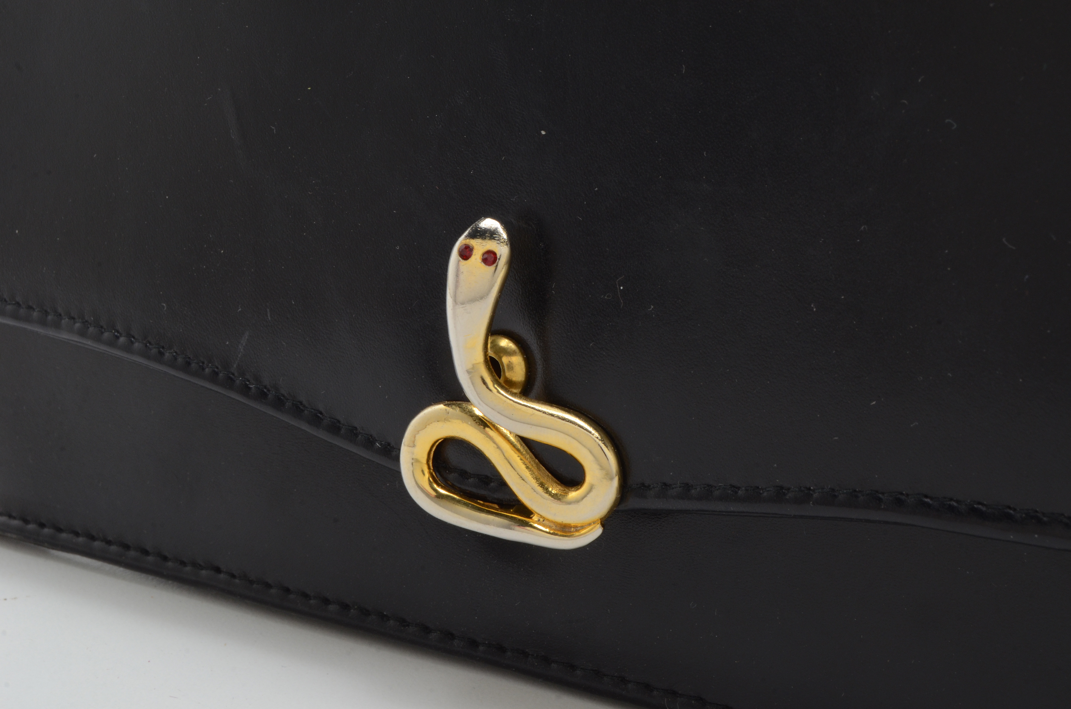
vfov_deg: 18.8
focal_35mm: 72
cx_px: 536
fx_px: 2138
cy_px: 354
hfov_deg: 28.1
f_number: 20
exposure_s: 1/125
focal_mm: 48
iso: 400
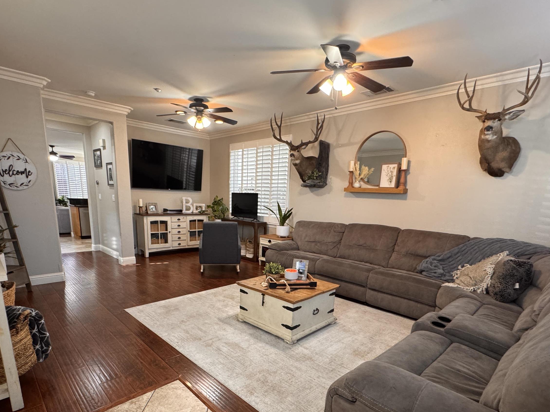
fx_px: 302
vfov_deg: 67.3
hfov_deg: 84.6
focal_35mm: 19
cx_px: 261
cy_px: 264
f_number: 2.2
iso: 320
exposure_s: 1/60
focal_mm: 2.22
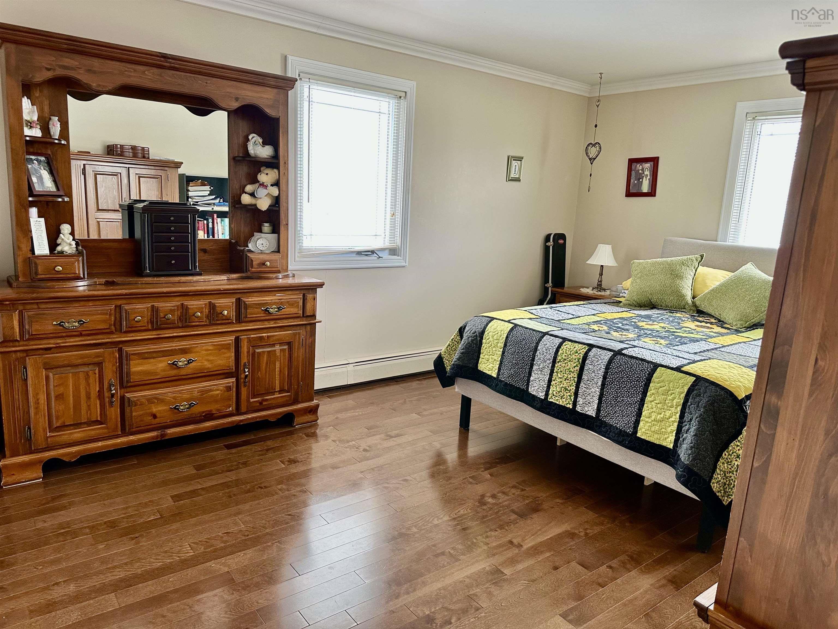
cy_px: 314
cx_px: 419
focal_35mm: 24
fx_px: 581
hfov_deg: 71.6
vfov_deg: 56.8
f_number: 1.78
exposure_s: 1/60
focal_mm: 6.86
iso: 125
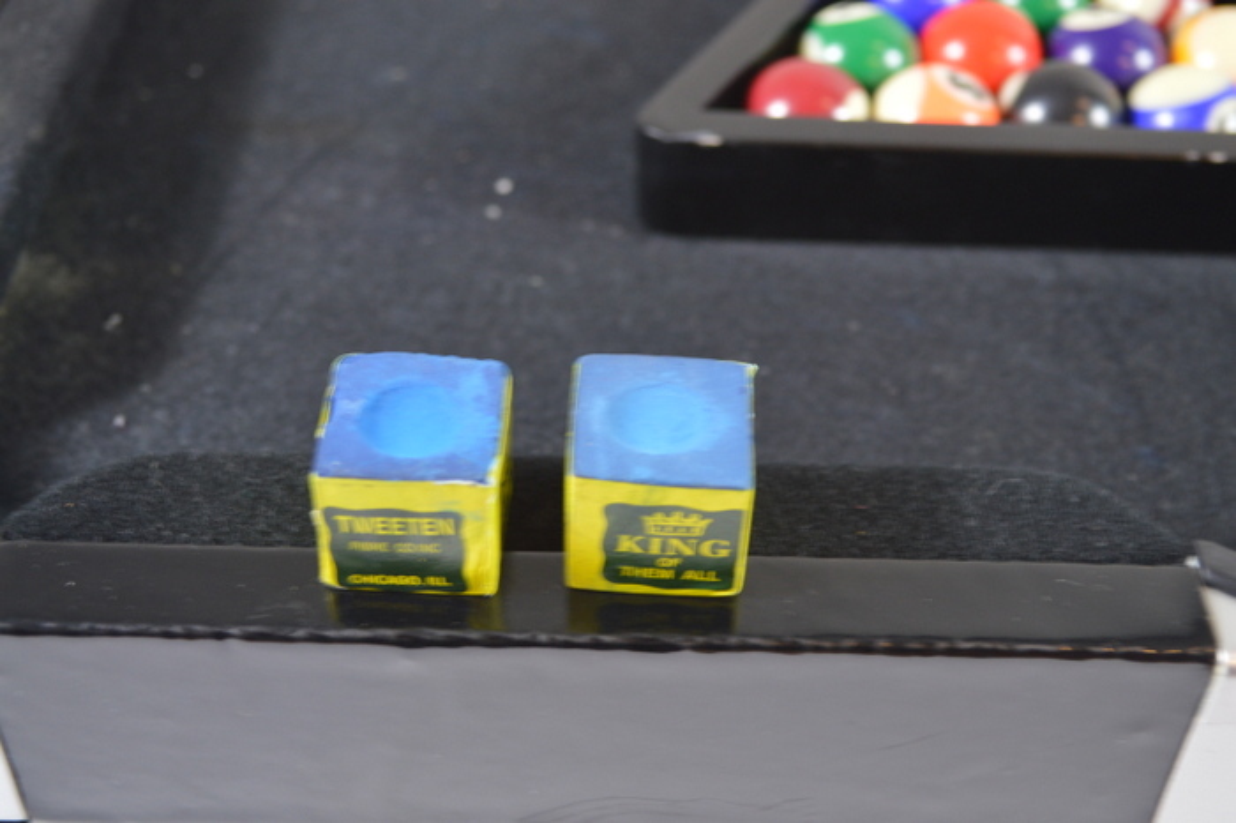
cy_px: 412
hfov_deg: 38.9
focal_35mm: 51
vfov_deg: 26.5
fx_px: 1750
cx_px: 618
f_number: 5
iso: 640
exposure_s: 1/15
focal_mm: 34
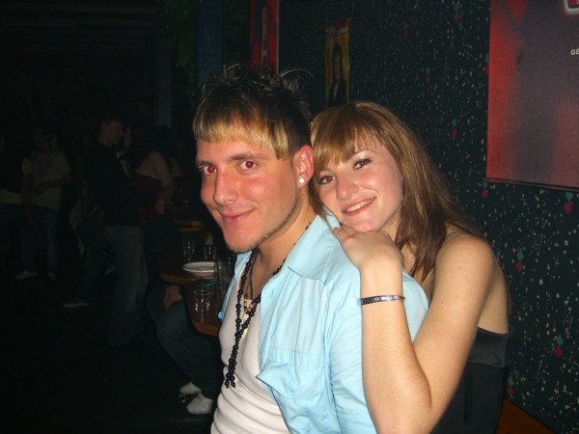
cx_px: 290
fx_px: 636
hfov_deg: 49.0
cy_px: 217
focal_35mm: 38
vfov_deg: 37.7
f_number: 2.8
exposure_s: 1/60
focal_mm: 7.9
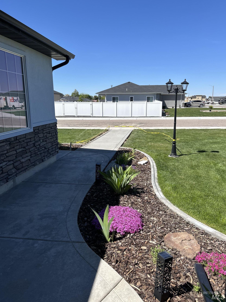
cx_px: 117
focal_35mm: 27
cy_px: 150
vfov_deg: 65.3
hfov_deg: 51.3
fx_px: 235
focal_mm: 5.7
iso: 50
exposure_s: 1/4115
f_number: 1.5
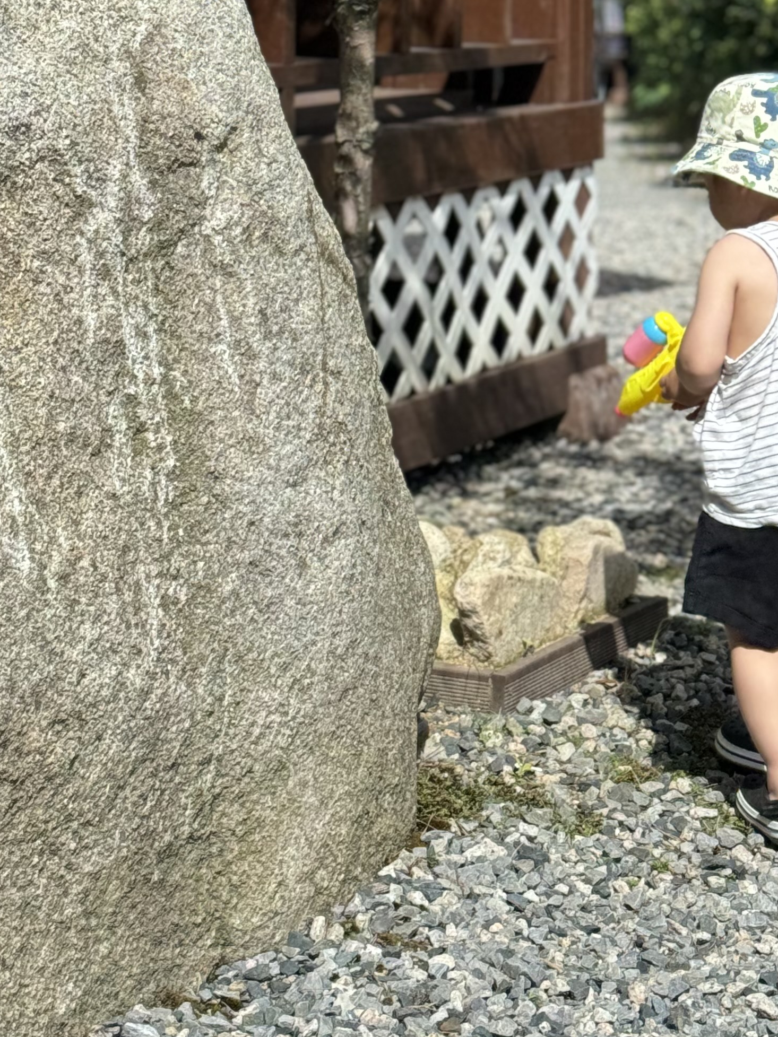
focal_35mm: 99
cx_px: 637
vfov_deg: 19.3
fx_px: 2967
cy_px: 14
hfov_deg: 14.8
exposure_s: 1/5376
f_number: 1.78
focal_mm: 6.76
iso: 64
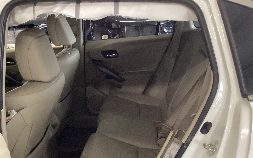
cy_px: 109
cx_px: 109
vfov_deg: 30.9
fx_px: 283
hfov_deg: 48.1
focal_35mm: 41
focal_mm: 3.3
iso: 320
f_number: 2.4
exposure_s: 1/50
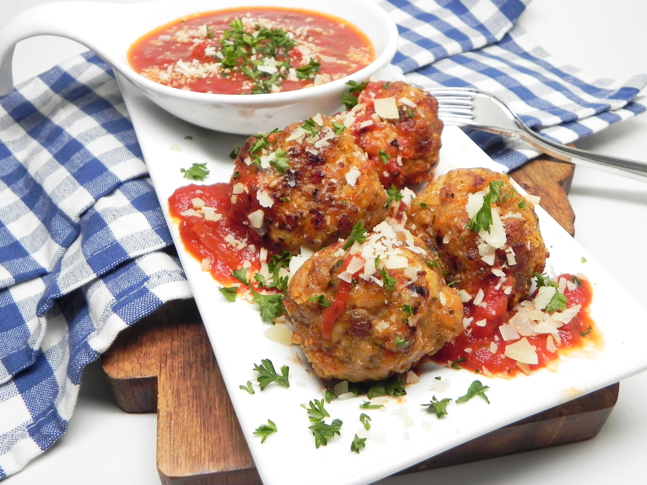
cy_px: 242
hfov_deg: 55.4
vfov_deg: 42.9
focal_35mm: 33
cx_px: 324
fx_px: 617
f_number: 2.8
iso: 168
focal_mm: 5.9
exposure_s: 1/30
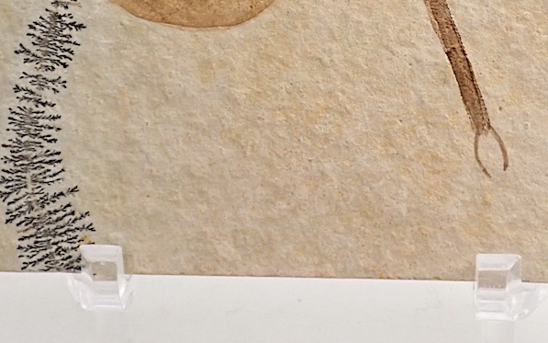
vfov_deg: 13.9
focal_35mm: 91
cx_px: 305
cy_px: -65
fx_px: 1359
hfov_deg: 22.8
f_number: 2.8
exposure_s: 1/40
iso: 250
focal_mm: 7.31
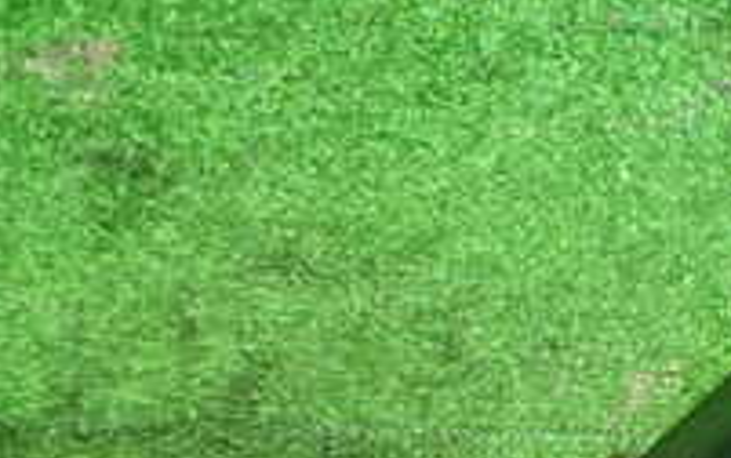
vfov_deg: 13.2
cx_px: 476
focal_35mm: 95
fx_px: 1894
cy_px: 636
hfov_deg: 21.8
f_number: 2.3
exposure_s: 1/30
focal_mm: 5.4
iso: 800
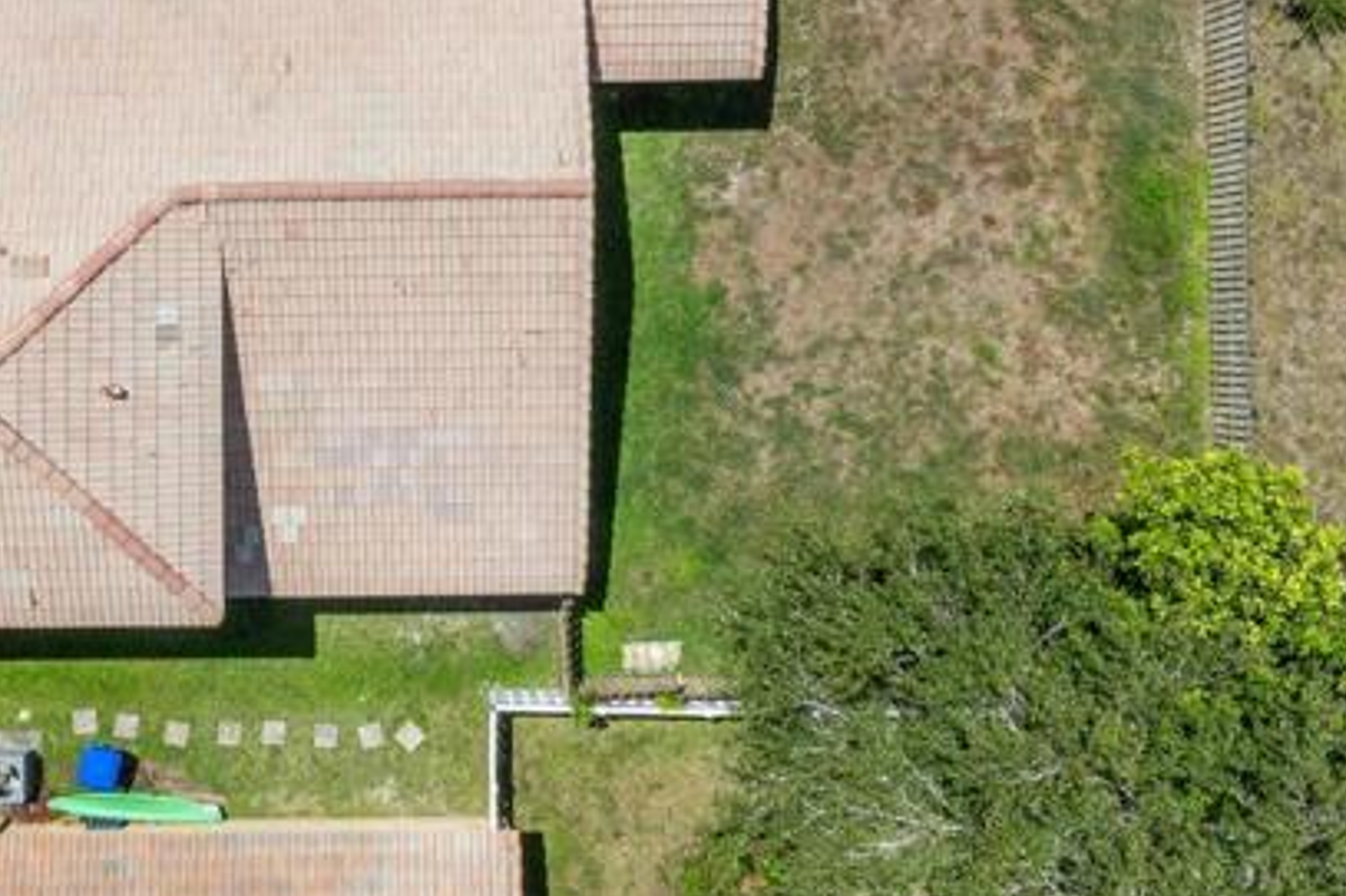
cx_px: 423
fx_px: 2205
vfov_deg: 22.8
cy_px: 225
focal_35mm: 59
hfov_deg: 33.6
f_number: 5
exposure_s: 1/200
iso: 100
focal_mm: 12.29
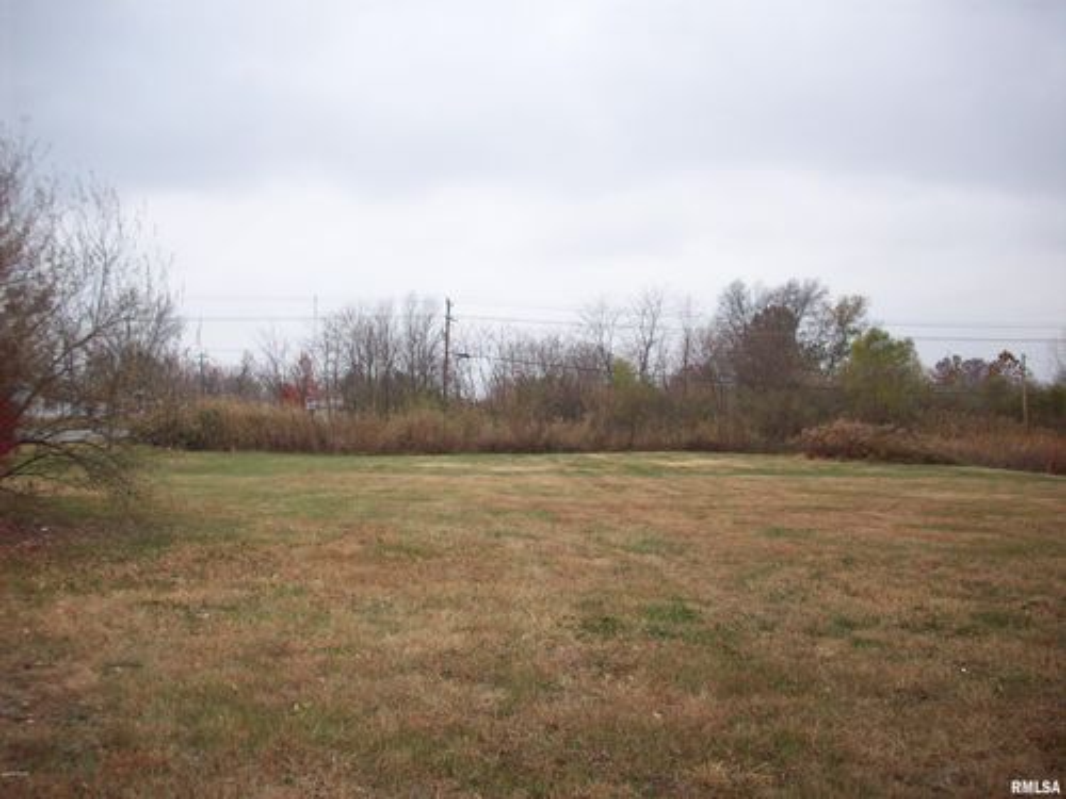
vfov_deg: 38.7
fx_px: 1139
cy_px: 400
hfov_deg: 50.1
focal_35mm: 37
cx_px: 533
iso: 80
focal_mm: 6.2
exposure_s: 1/556
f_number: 2.8
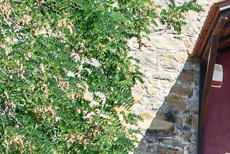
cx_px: 474
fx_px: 844
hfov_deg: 13.2
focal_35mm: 132
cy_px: 255
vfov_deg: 10.0
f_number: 16
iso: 100
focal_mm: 24
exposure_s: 1/40
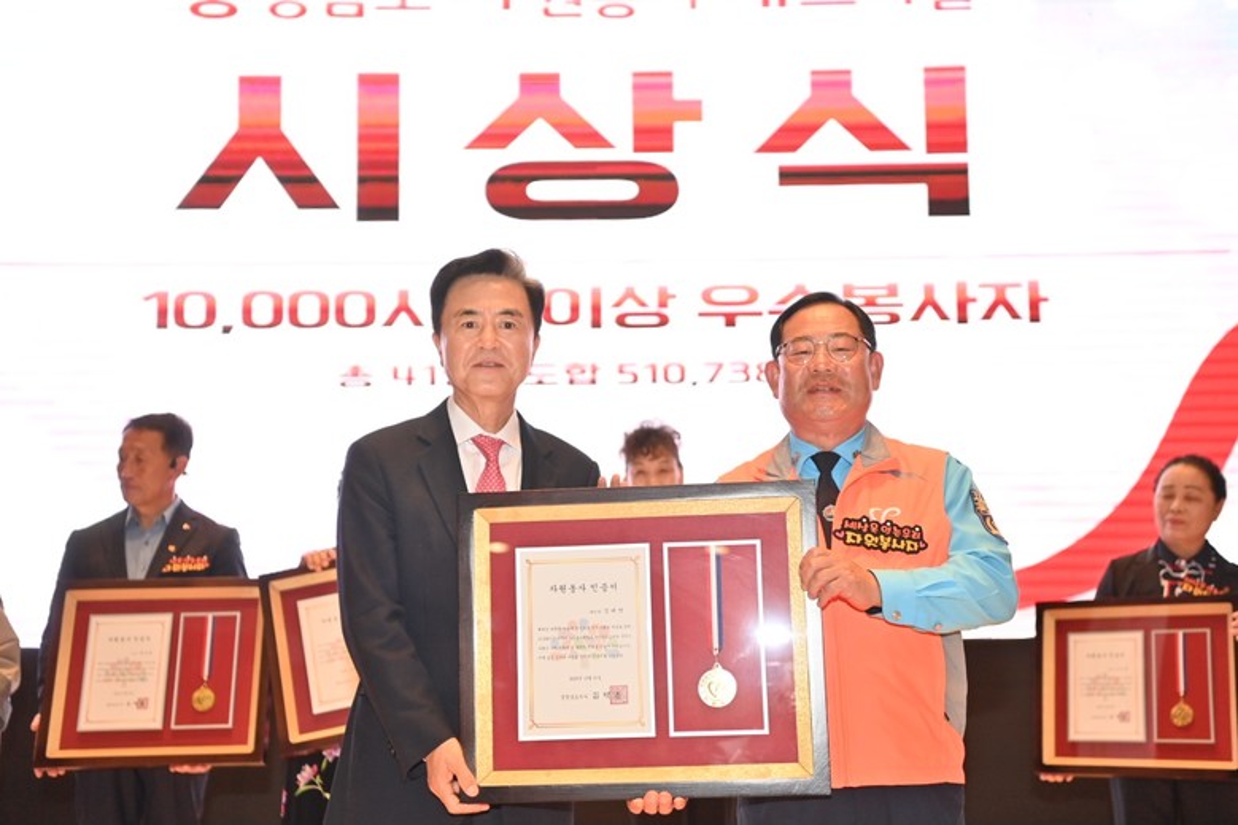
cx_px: 619
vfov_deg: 27.0
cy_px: 412
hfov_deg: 39.6
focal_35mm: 50
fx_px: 1719
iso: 800
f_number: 3.2
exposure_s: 1/250
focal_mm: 50
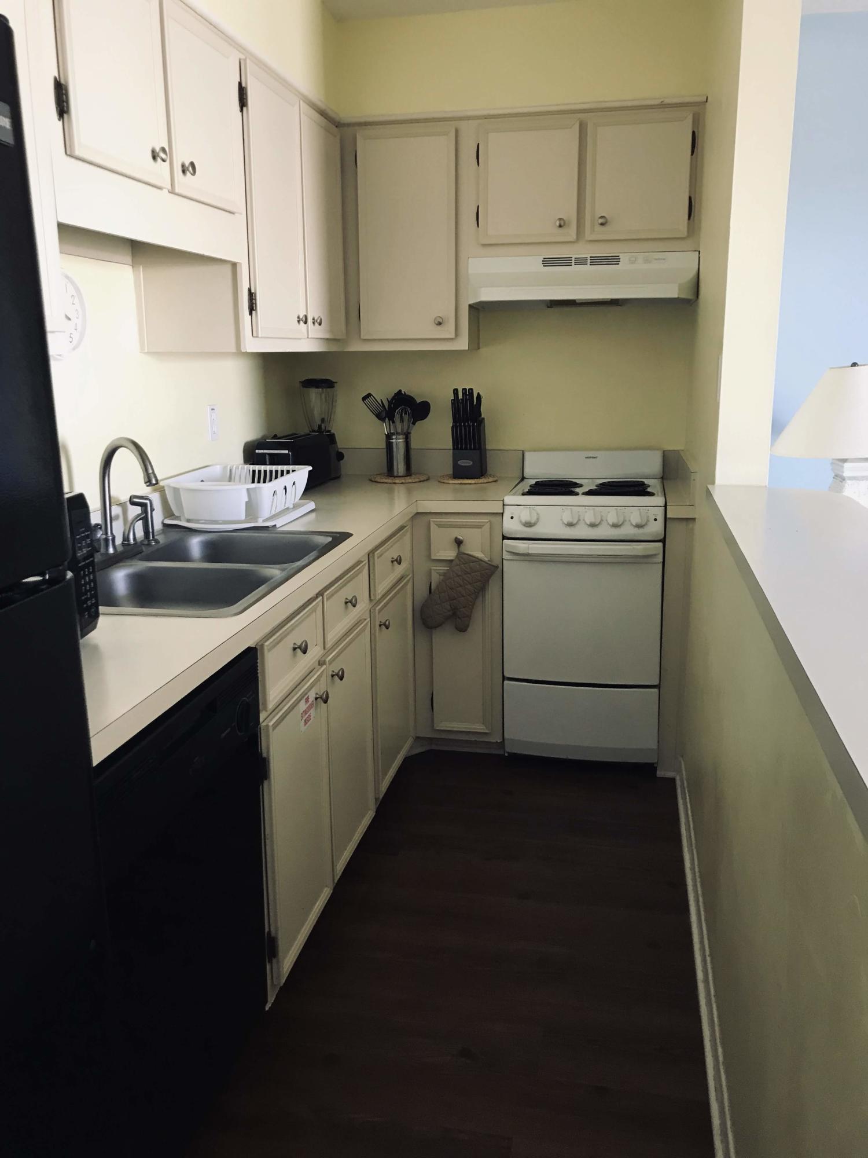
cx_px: 434
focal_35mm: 28
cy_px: 579
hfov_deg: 49.7
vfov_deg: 63.4
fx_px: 936
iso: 40
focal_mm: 3.99
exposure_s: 1/15
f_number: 1.8
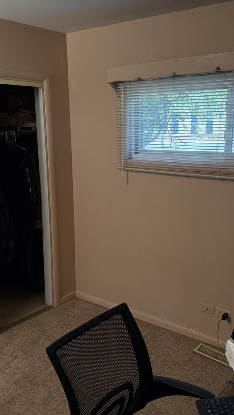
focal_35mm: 35
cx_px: 130
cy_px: 208
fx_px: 386
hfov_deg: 33.7
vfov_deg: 56.6
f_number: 1.78
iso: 200
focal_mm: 6.76
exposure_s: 1/229
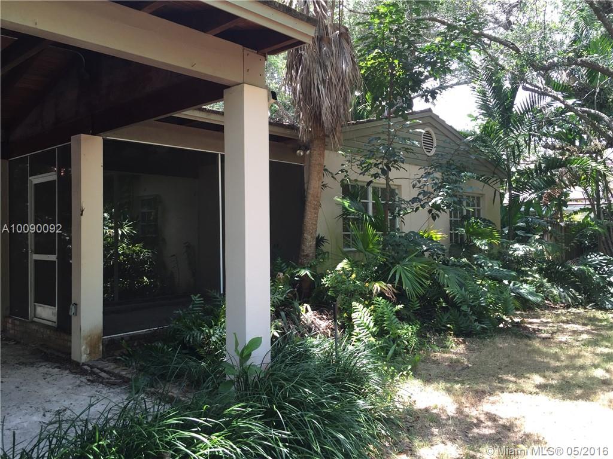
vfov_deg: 48.2
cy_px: 230
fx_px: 514
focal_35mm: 29
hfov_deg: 61.7
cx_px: 306
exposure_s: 1/120
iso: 32
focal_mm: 4.15
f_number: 2.2
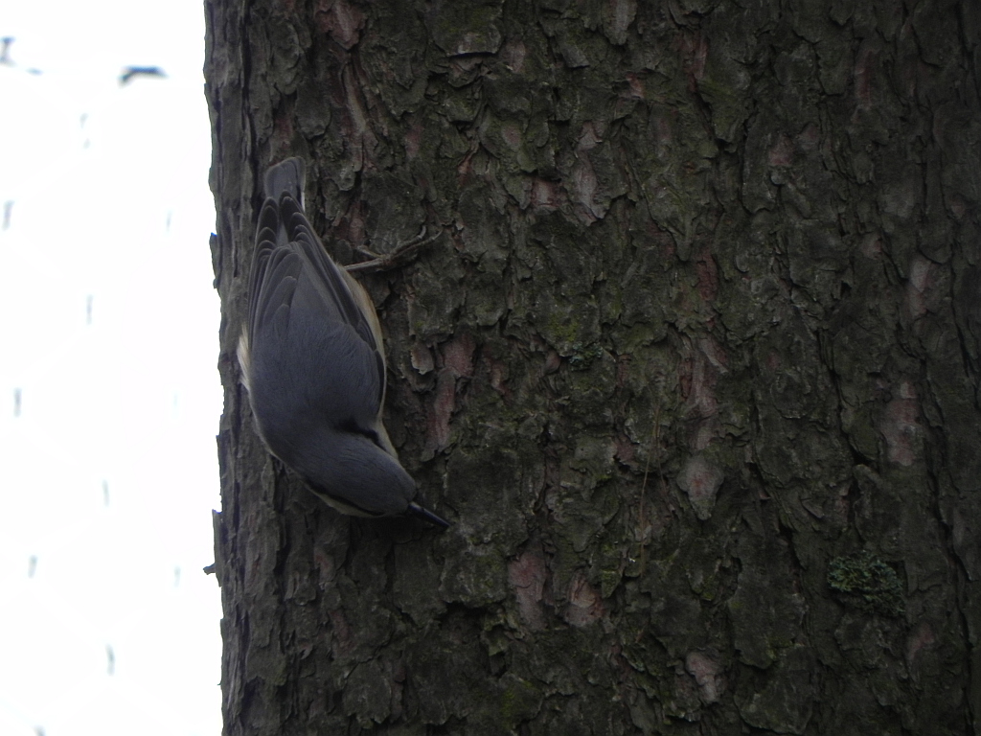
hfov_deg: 2.9
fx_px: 19214
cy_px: 368
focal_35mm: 678
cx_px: 490
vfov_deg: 2.2
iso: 160
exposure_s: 1/96.6
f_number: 5
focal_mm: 120
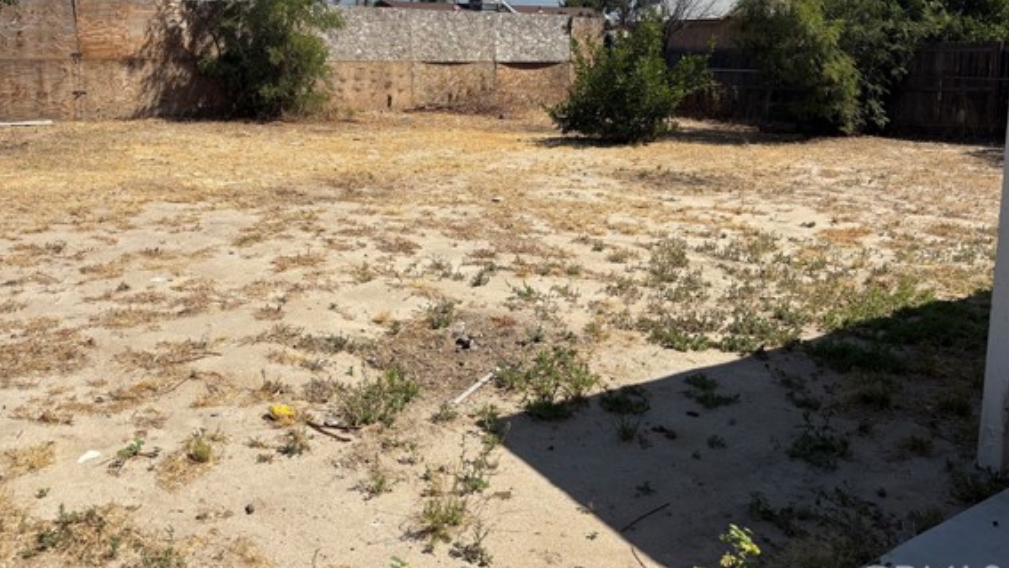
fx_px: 856
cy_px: 180
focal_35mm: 32
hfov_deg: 60.9
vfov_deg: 36.2
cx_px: 459
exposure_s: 1/4608
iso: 50
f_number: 1.6
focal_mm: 5.96
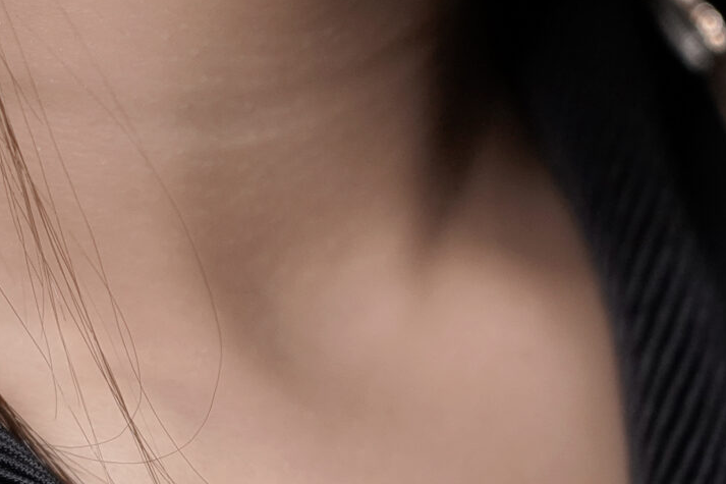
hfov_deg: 5.5
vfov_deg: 3.6
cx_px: 405
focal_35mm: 377
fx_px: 7601
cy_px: 498
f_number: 4.5
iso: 3200
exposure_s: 1/160
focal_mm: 105
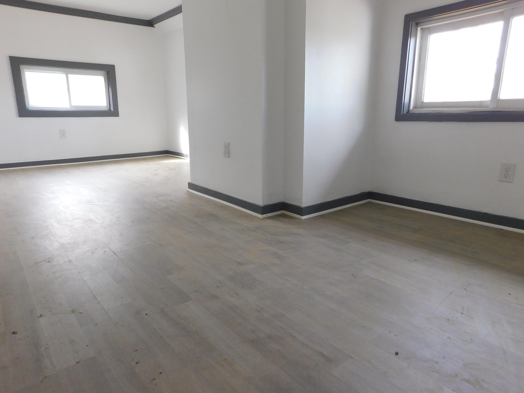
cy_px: 196
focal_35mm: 23
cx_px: 262
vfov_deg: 58.9
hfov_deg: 73.9
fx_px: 348
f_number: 3
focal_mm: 4
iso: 160
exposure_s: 1/30
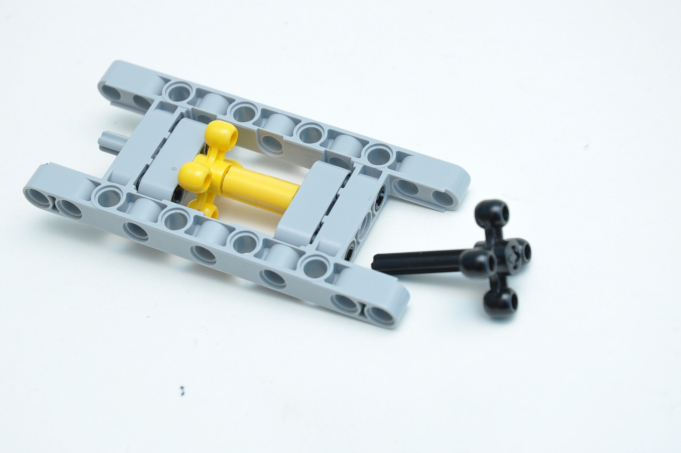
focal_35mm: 121
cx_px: 331
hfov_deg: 16.9
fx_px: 2286
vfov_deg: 11.3
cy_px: 206
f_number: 7.1
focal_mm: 70
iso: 250
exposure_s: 1/60
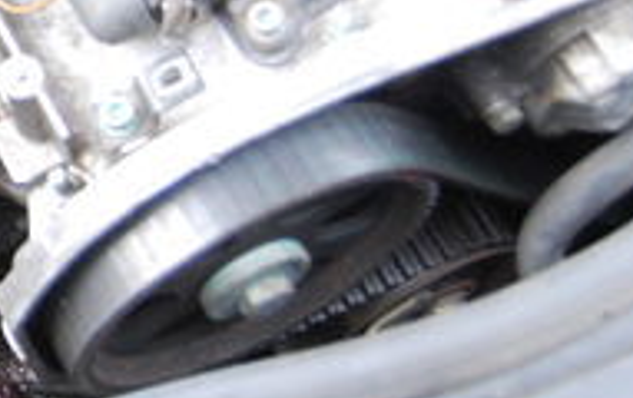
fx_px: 2298
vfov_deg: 9.8
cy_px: -36
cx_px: -378
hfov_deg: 14.4
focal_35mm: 133
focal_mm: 26
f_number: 4
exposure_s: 1/60
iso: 800
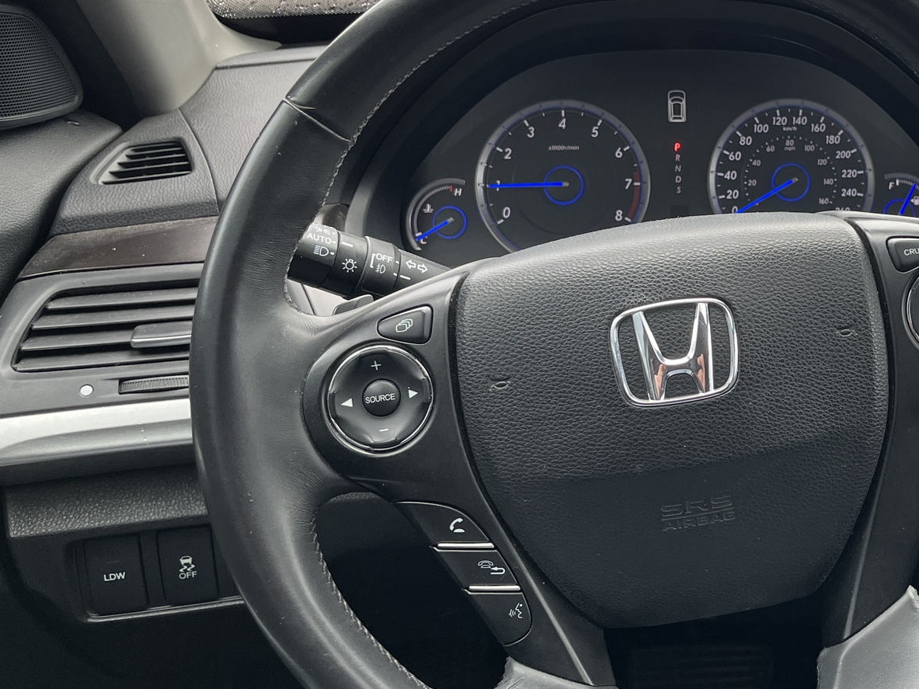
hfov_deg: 39.7
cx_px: 785
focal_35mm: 45
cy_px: 256
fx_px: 1195
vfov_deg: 32.0
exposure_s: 1/122
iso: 100
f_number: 1.6
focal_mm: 5.1
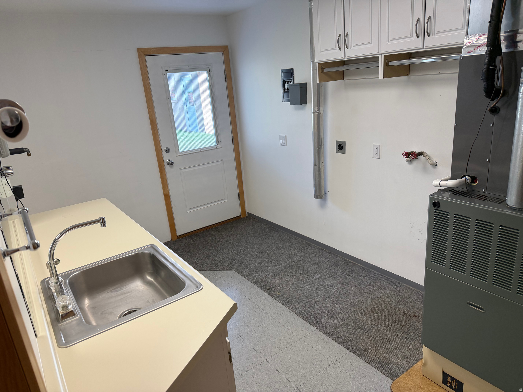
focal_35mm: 24
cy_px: 196
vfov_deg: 56.8
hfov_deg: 71.6
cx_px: 262
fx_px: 363
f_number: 1.78
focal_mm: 6.76
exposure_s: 1/218
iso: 160
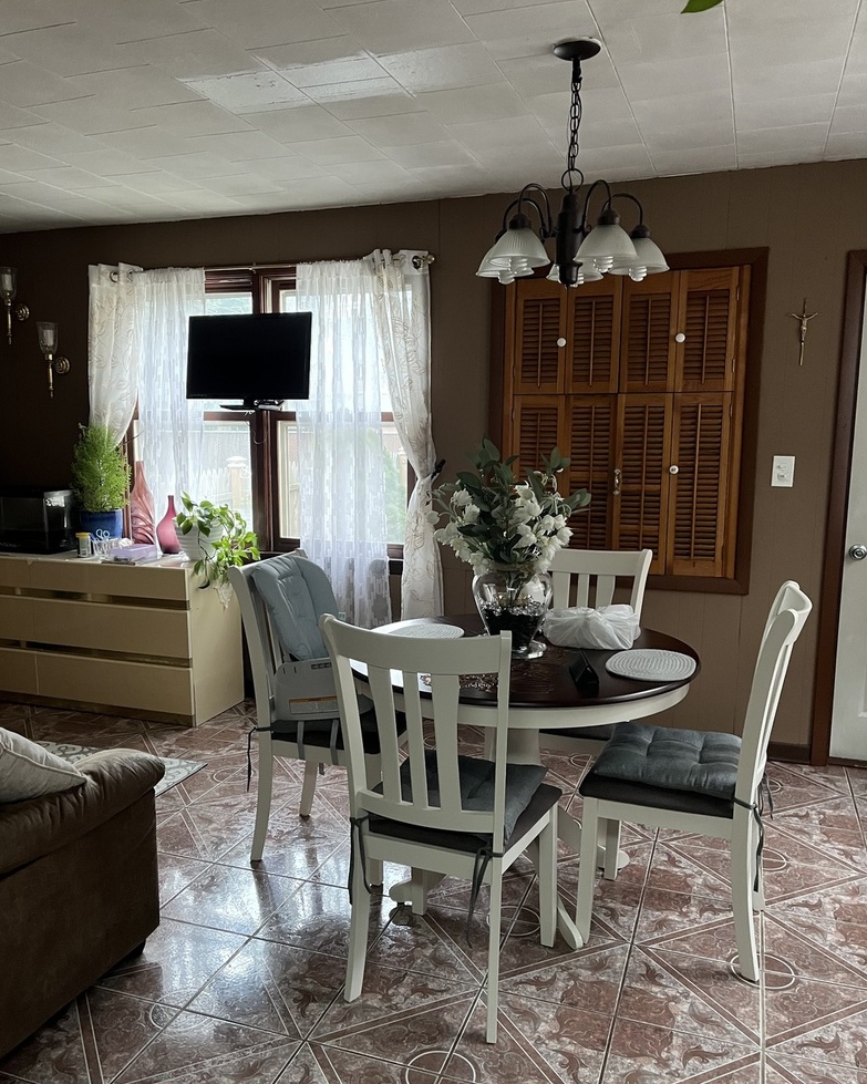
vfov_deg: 62.2
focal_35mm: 28
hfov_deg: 51.5
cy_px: 565
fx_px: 898
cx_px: 420
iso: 320
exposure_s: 1/60
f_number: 1.6
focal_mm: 5.1
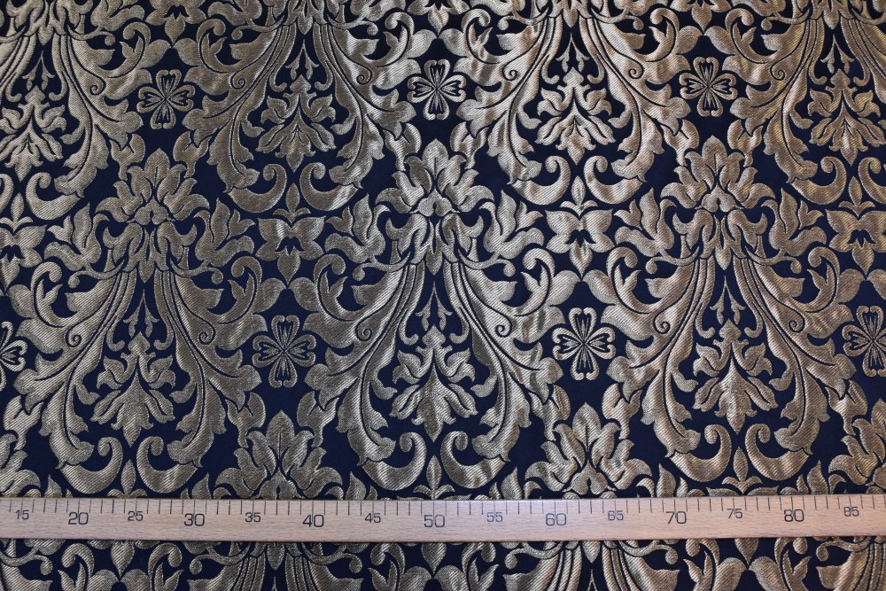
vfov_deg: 43.6
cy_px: 296
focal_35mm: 30
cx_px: 443
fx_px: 738
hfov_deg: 61.9
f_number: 5.6
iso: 800
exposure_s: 1/60
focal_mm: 20
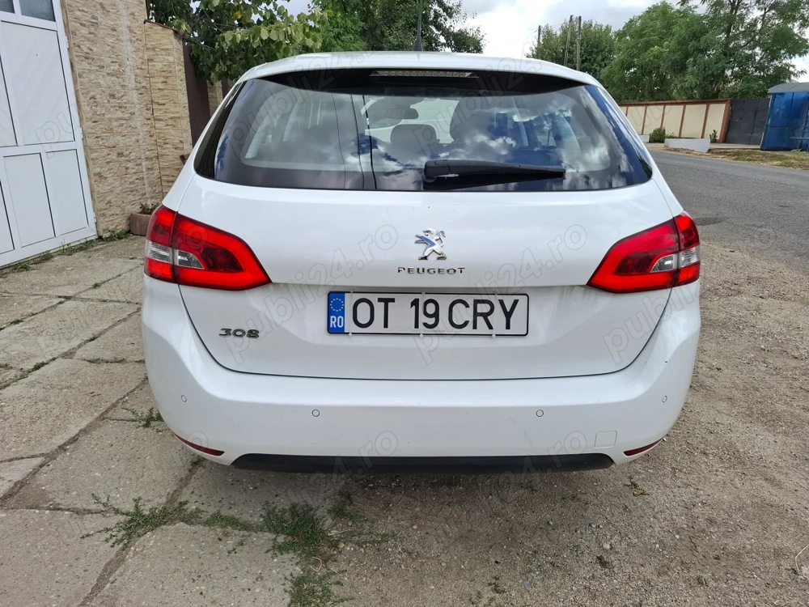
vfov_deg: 58.9
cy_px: 304
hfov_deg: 73.9
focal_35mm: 23
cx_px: 404
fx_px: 538
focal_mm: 5.54
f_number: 1.8
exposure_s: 1/1071
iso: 50
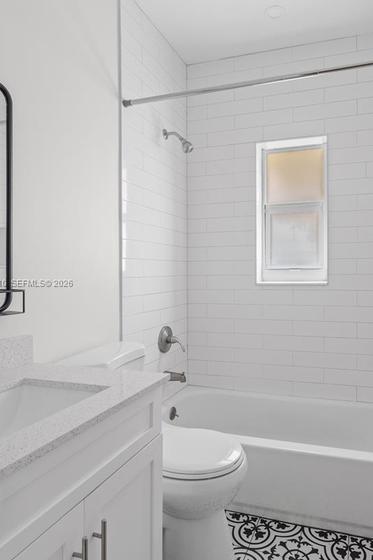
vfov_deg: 73.8
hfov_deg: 52.4
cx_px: 240
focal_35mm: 24
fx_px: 373
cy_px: 284
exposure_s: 1/1.25
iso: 100
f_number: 7.1
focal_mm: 16
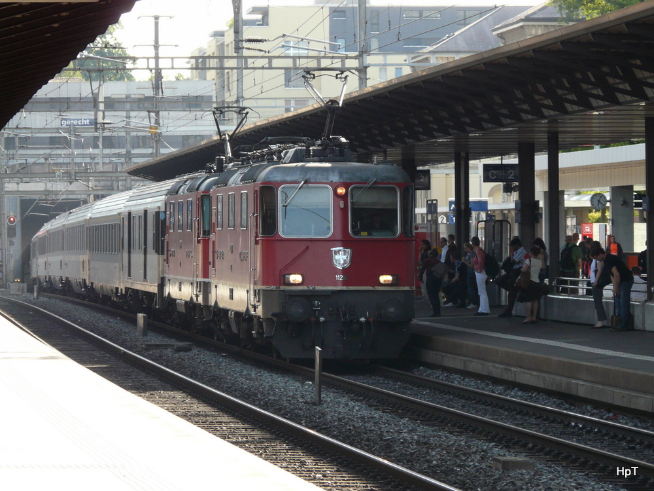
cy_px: 246
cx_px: 327
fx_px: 4289
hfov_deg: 8.7
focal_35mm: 227
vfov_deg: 6.5
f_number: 4
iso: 200
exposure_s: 1/320
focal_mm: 37.2
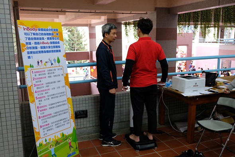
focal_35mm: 33
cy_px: 78
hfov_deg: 57.2
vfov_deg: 39.9
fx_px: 215
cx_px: 118
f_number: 3.2
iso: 400
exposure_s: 1/30
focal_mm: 22.3
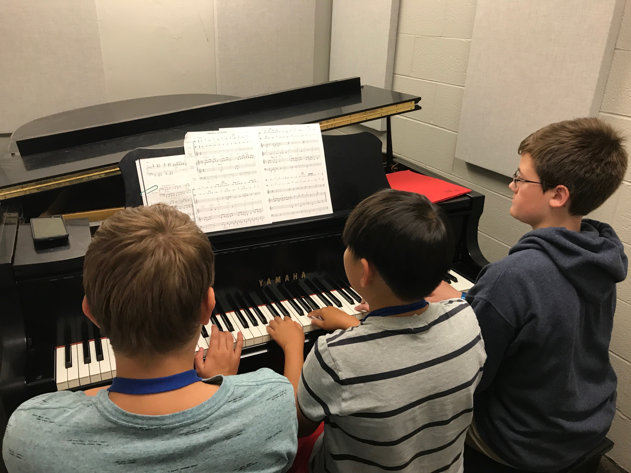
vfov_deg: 49.7
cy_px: 236
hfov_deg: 63.4
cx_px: 316
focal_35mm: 28
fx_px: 510
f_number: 1.8
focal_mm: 3.99
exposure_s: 1/15
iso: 40
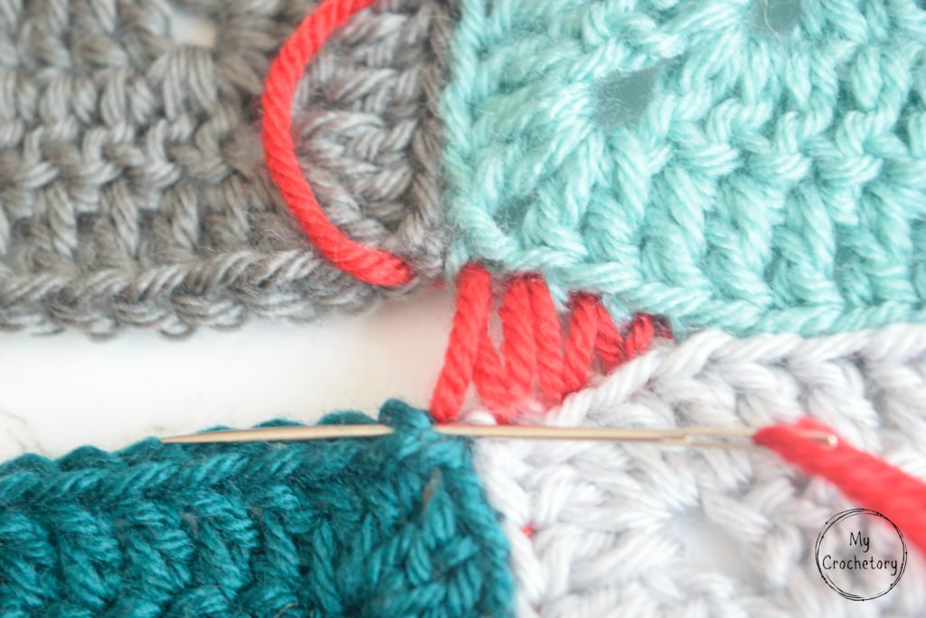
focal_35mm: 82
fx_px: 2122
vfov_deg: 16.6
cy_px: 309
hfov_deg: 24.6
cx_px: 463
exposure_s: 1/10
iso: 400
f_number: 5.6
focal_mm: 55
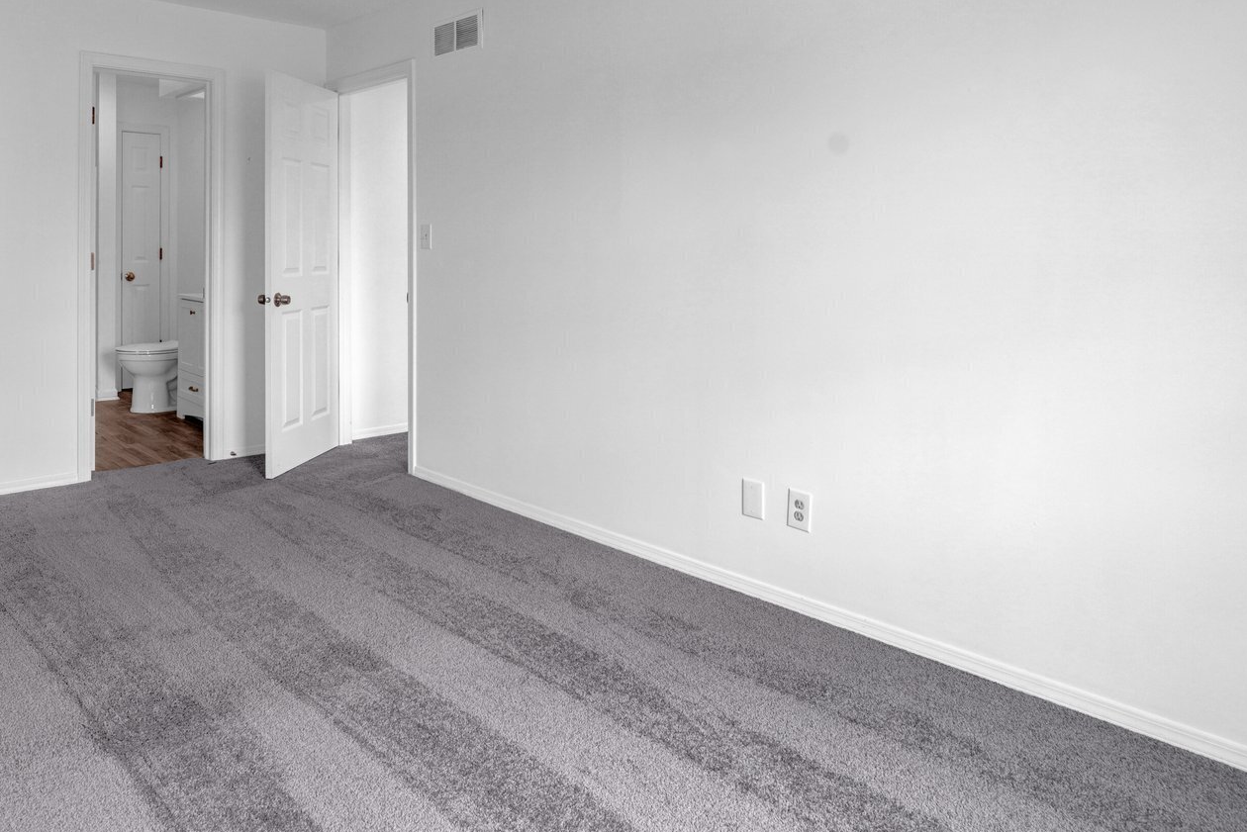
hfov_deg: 68.6
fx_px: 901
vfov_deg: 48.4
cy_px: 247
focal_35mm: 26
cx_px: 491
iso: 100
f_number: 8
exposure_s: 1/3.33
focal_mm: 16
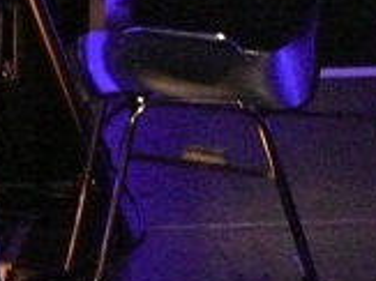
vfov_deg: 2.0
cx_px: 39
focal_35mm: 748
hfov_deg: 2.7
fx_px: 8119
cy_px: 9
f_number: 3.6
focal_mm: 32.2
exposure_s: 1/20
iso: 800
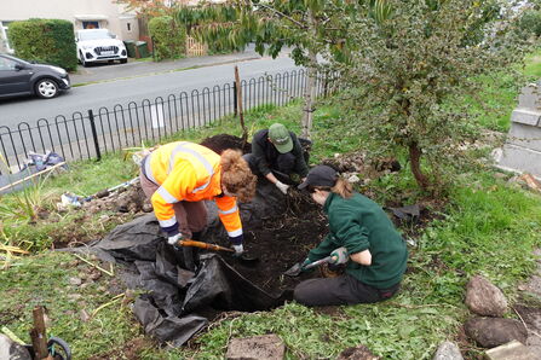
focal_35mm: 24
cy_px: 180
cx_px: 270
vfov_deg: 53.1
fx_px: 361
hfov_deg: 73.7
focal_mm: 8.8
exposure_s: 1/80
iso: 125
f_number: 3.5
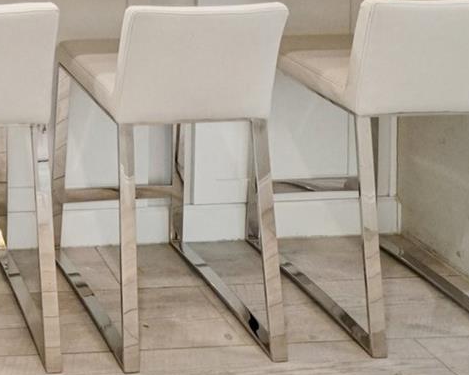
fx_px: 666
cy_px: -144
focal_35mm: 48
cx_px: -140
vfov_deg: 25.7
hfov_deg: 30.6
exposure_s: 1/30
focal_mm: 10
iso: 640
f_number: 8
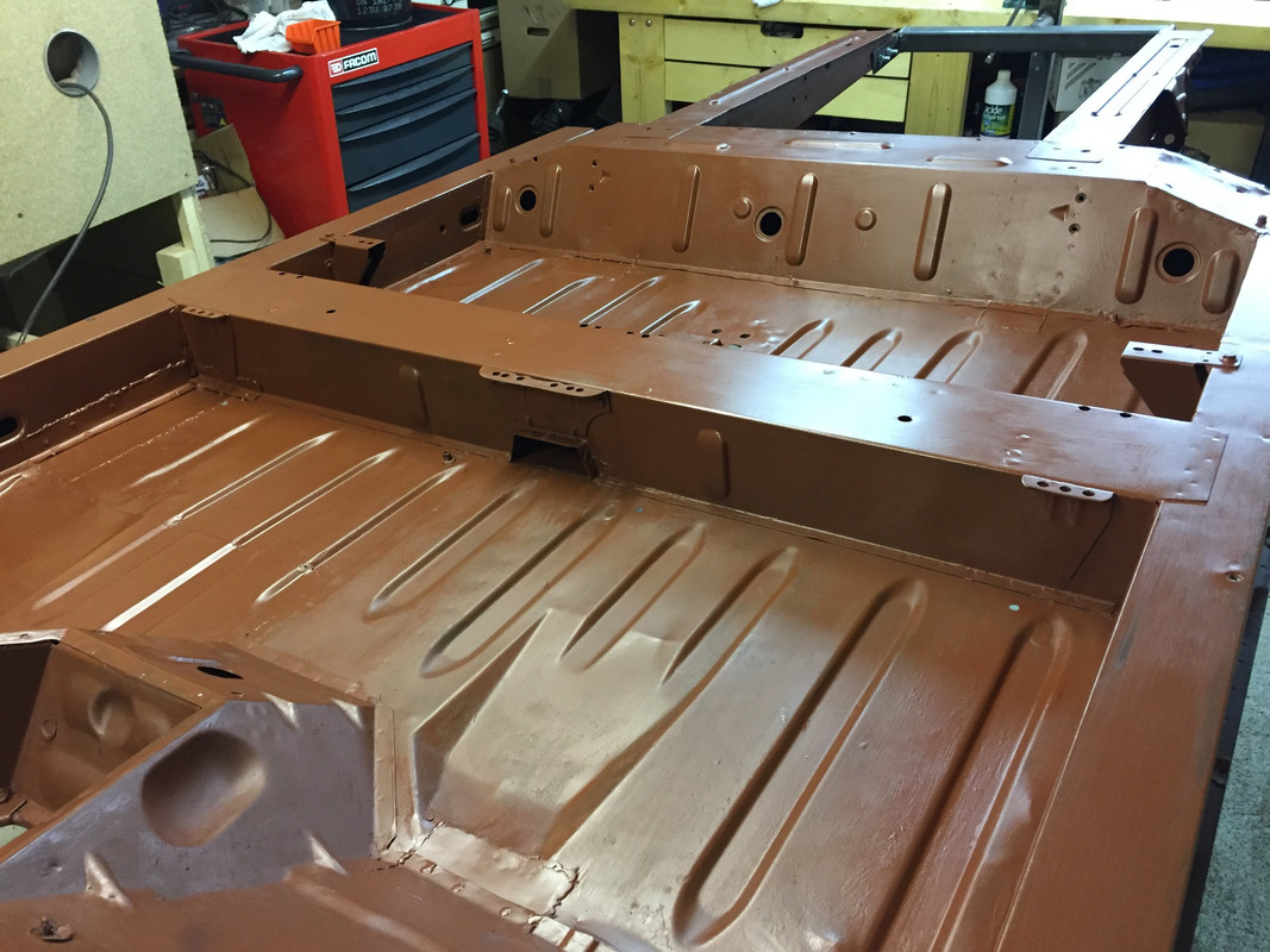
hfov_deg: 61.7
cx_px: 635
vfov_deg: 48.2
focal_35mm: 29
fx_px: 1064
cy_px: 476
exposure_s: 1/20
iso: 250
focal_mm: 4.15
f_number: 2.2
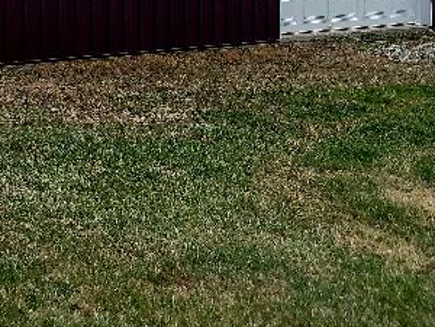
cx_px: 78
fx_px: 1571
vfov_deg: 11.5
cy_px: -98
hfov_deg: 15.6
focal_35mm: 125
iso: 20
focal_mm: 7
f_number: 1.8
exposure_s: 1/625
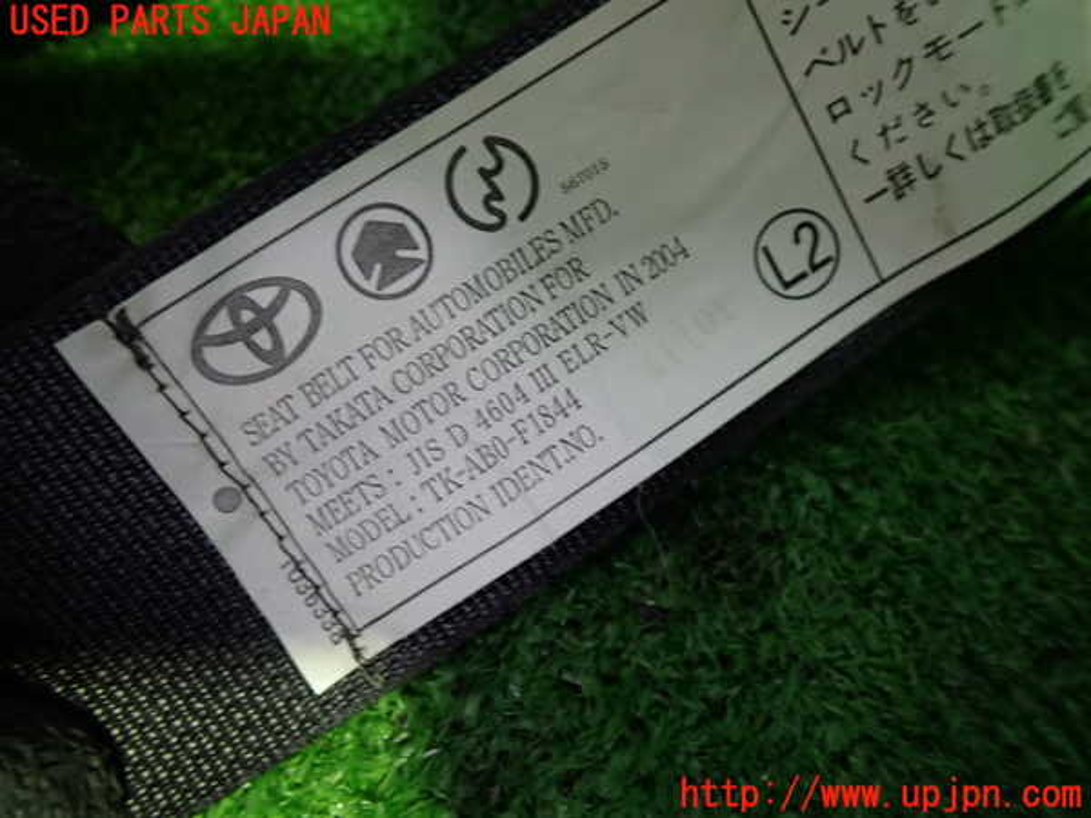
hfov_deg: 60.0
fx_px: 946
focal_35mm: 30
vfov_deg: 46.8
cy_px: 409
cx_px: 546
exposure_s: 1/30
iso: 250
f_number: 2.3
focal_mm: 5.4
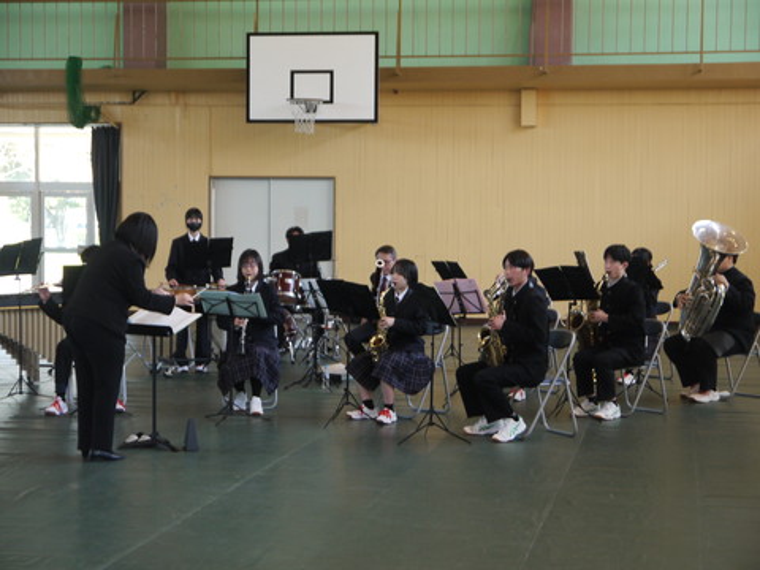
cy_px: 285
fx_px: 1581
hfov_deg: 27.0
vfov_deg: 20.4
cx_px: 380
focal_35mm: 72
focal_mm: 36
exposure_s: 1/50
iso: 400
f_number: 5.3
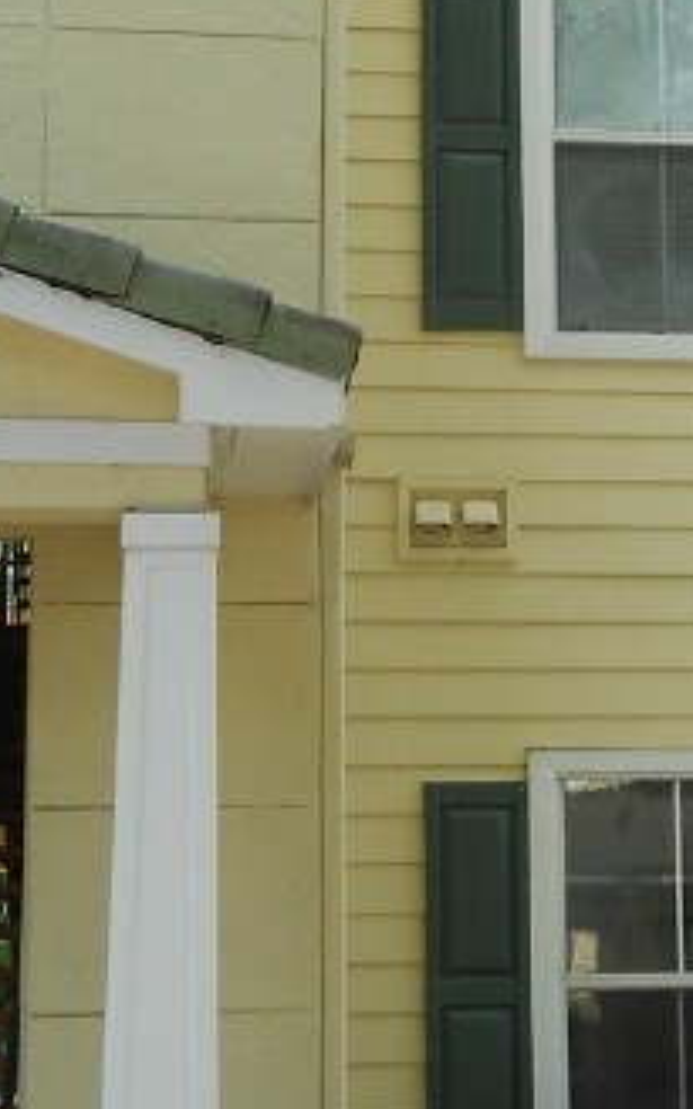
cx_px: 605
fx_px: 2599
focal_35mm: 86
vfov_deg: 24.0
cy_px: 412
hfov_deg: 15.0
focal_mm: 4.6
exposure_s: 1/320
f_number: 3.2
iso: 80
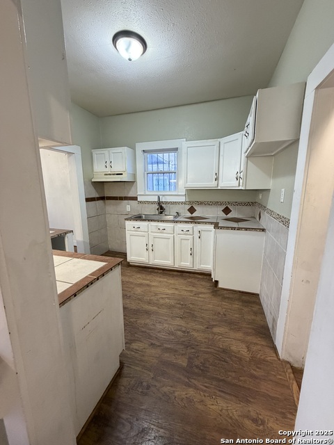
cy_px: 222
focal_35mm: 14
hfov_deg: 85.7
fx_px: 180
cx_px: 167
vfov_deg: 102.1
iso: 400
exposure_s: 1/60
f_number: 2.2
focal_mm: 2.22
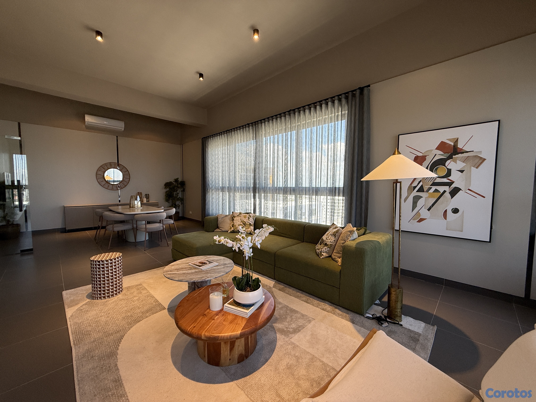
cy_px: 201
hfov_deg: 102.1
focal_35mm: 14
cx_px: 268
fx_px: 217
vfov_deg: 85.7
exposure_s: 1/139
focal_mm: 2.22
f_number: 2.2
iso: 64
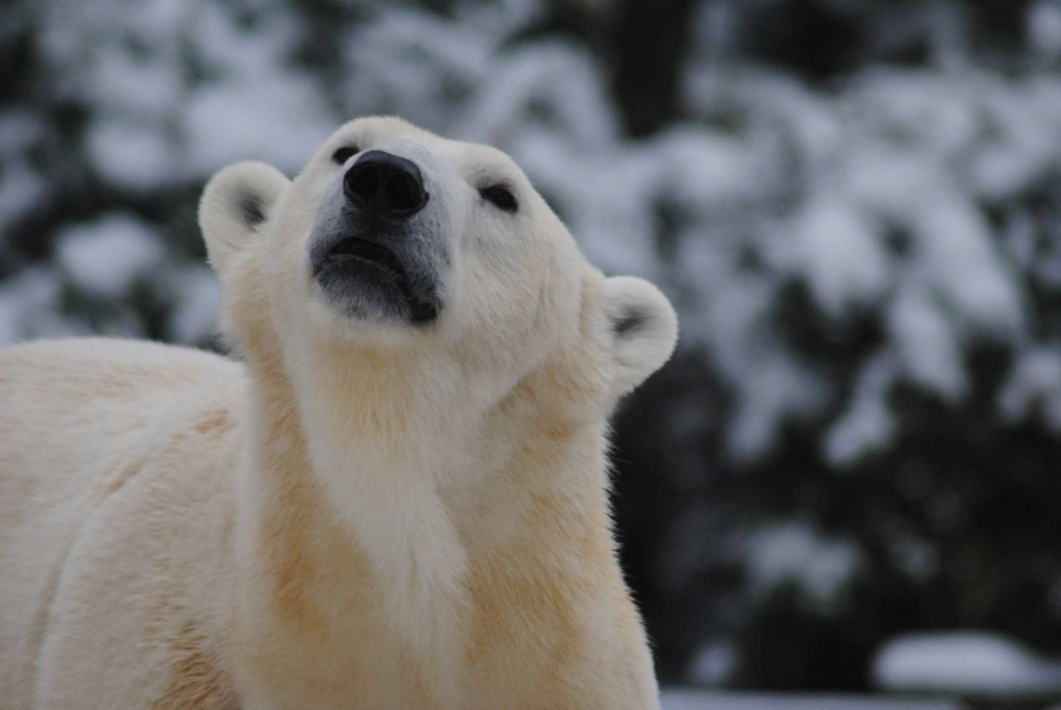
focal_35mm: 450
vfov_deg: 3.1
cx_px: 530
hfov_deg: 4.6
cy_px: 355
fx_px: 13278
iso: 500
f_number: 5.6
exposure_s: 1/500
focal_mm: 300
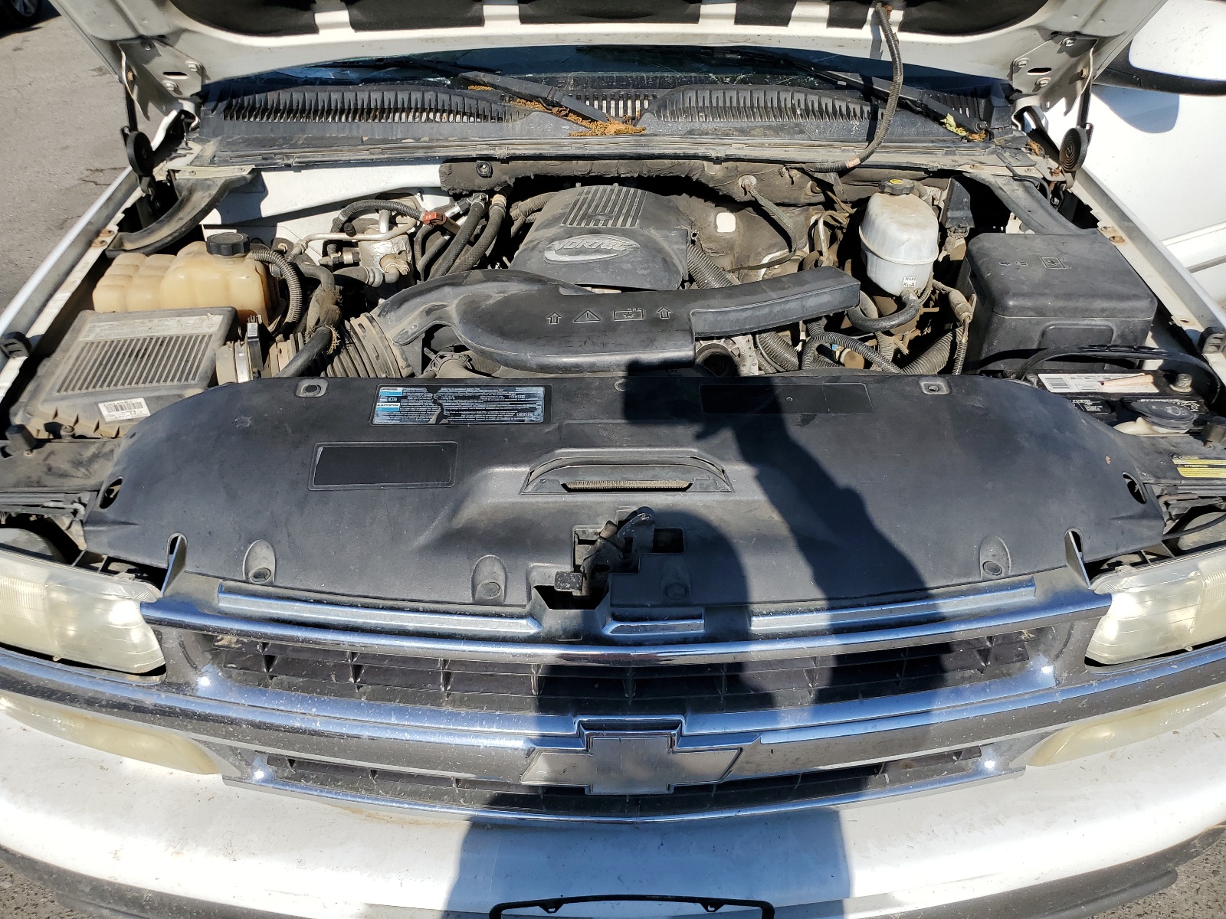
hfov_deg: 67.3
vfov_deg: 53.1
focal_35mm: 26
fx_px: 921
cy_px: 460
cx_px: 613
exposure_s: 1/5000
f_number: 1.5
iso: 50
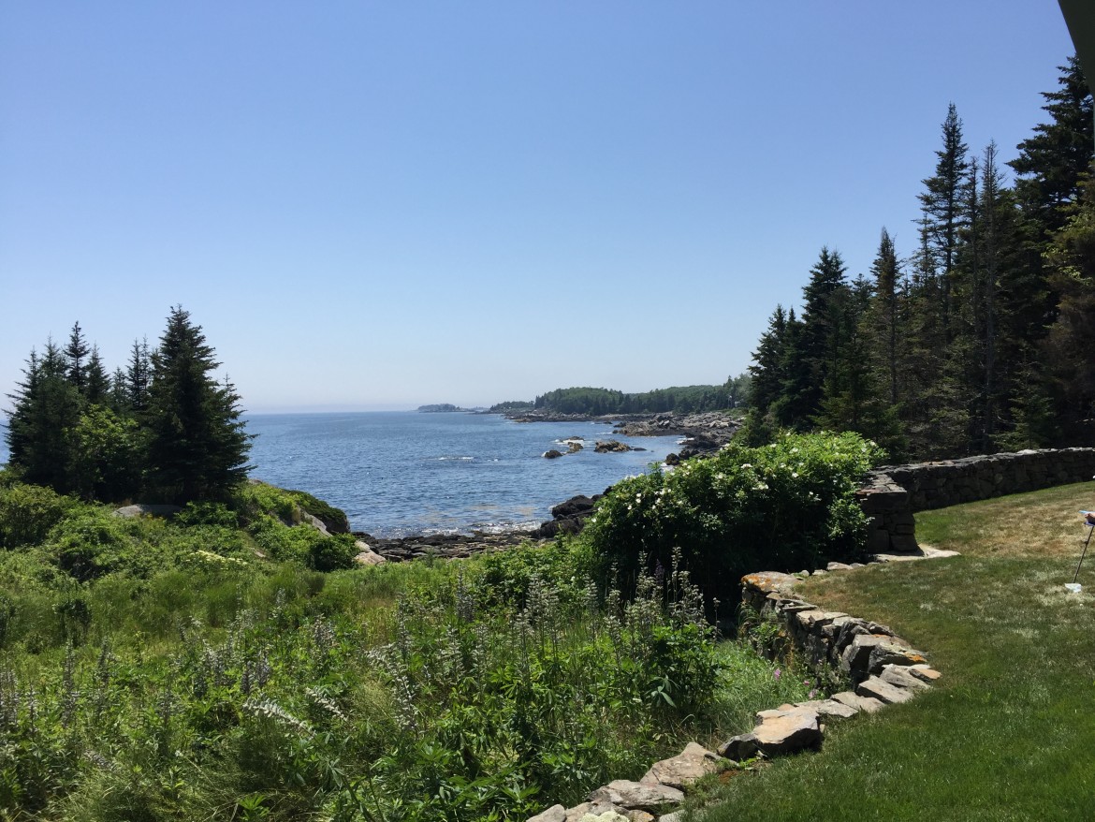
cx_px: 548
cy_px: 411
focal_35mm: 29
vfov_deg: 48.2
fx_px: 918
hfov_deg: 61.6
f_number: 2.2
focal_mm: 4.15
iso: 32
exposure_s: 1/2475
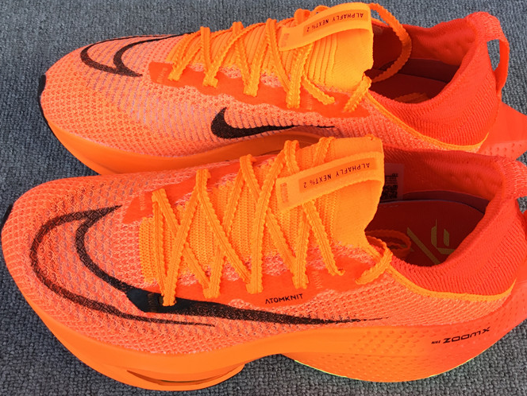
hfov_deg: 44.8
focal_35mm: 42
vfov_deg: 34.3
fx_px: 639
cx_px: 286
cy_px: 169
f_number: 2.4
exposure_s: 1/100
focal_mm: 3.3
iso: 25
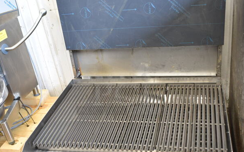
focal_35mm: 42
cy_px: 94
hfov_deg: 47.2
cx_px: 122
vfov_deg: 30.4
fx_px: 279
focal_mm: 18
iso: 640
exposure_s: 1/30
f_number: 3.5
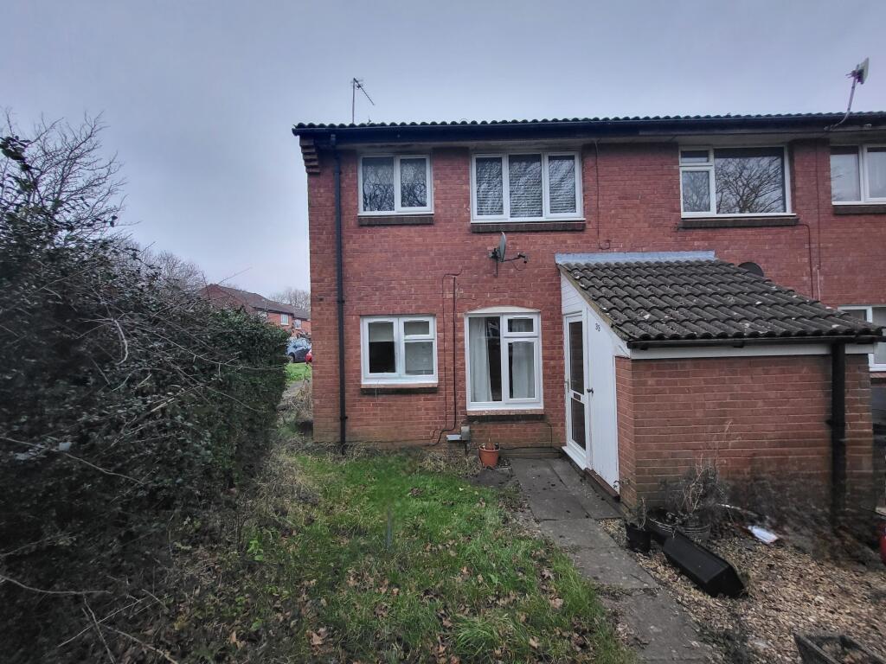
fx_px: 333
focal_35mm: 13
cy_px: 332
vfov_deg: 89.9
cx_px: 443
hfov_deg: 106.2
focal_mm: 1.74
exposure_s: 1/50
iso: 250
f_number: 2.2
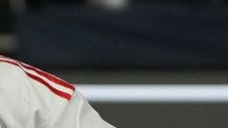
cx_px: -172
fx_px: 7777
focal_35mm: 1286
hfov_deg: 1.7
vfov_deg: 0.9
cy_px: 343
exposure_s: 1/1000
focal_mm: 104
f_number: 2.8
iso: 1600
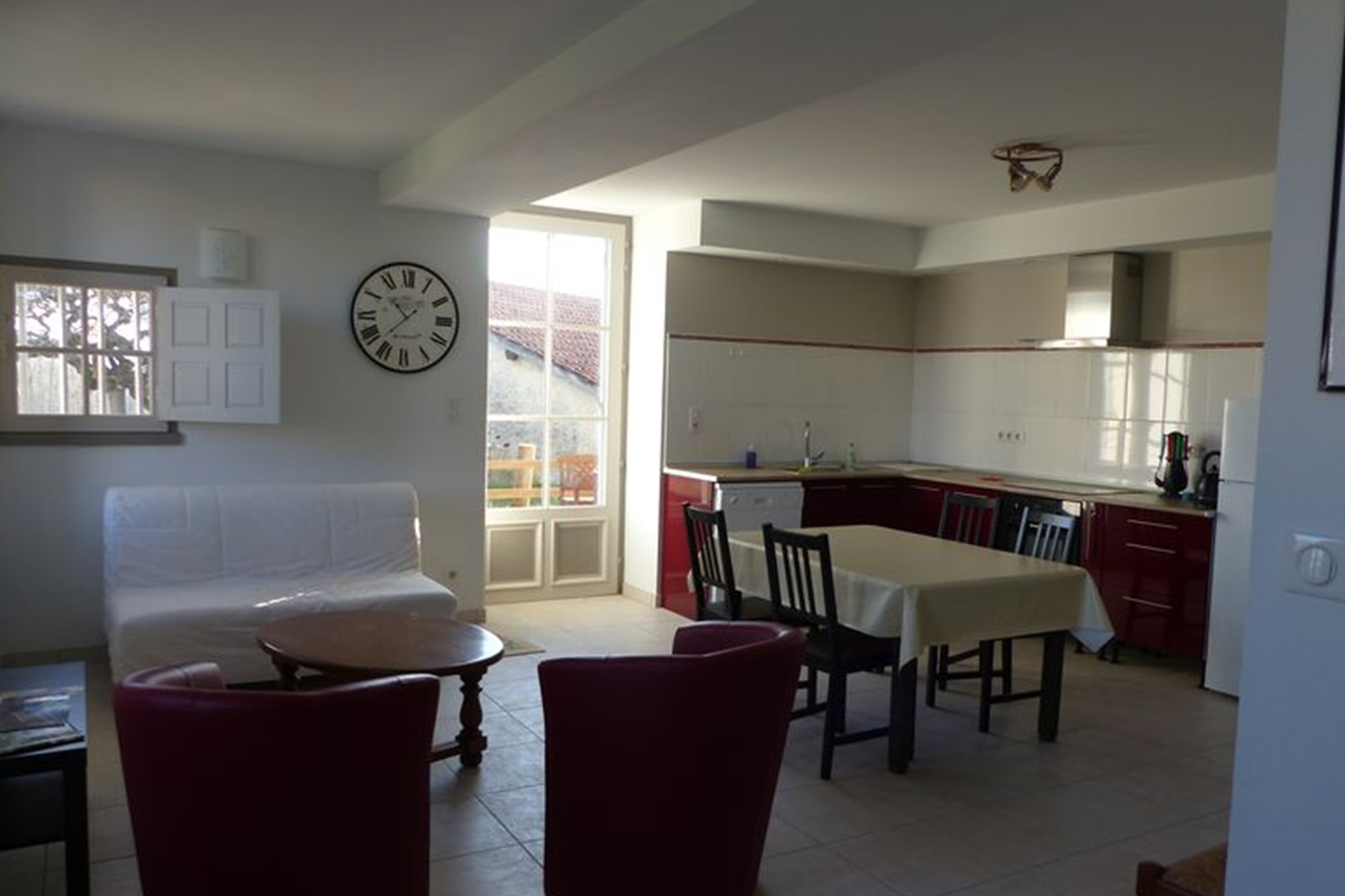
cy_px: 464
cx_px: 686
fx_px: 1009
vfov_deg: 47.9
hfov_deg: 67.4
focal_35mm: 27
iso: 100
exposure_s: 1/100
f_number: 2.8
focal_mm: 4.5
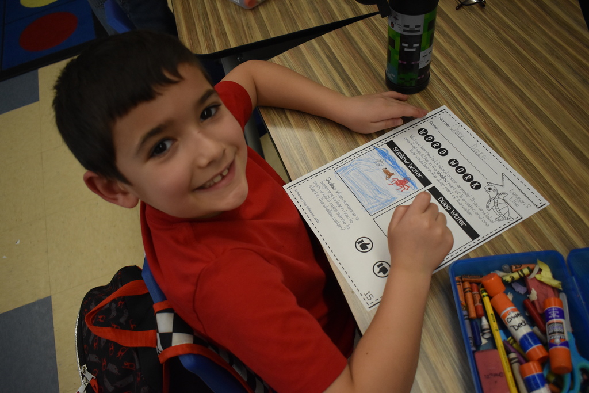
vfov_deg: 43.6
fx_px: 491
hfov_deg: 61.9
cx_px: 294
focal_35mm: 30
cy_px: 196
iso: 2000
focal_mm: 20
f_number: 3.5
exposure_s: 1/500
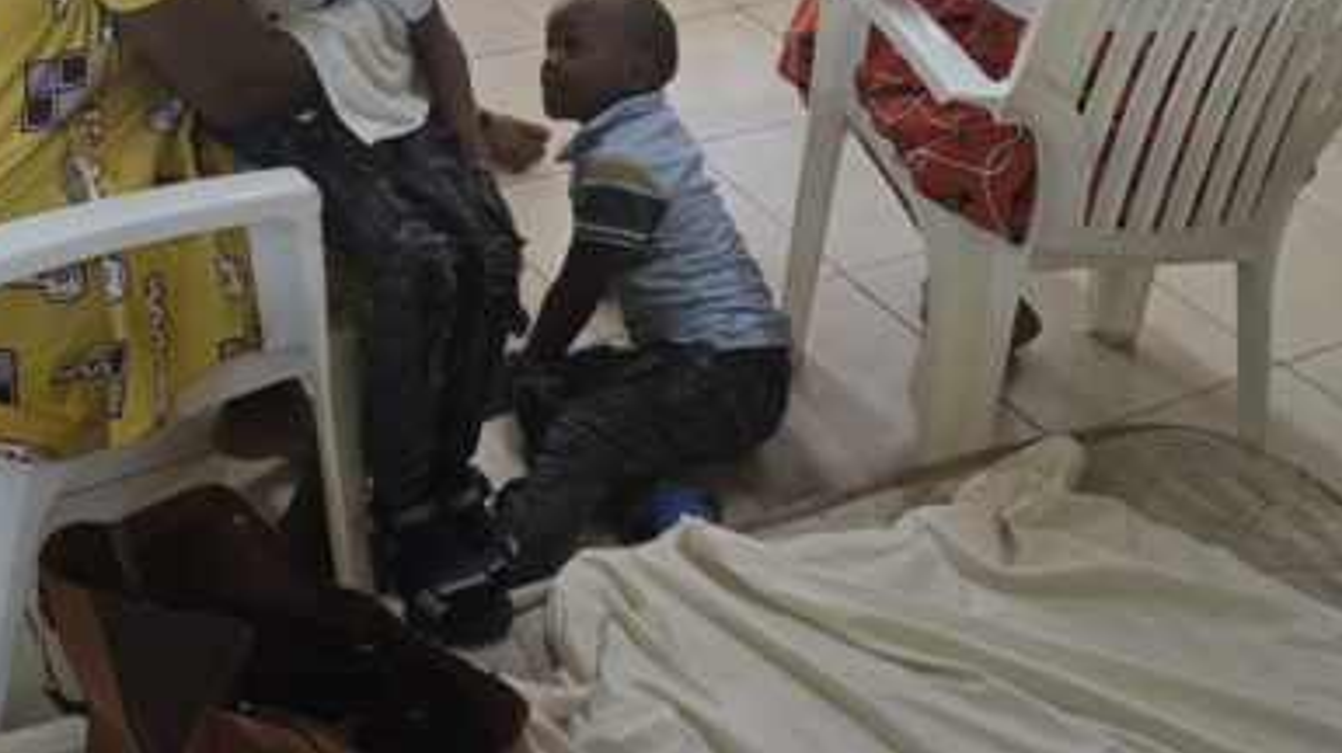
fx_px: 1778
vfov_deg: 21.4
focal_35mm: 50
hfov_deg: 40.6
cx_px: 401
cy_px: -248
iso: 125
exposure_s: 1/100
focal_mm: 6.3
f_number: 1.7
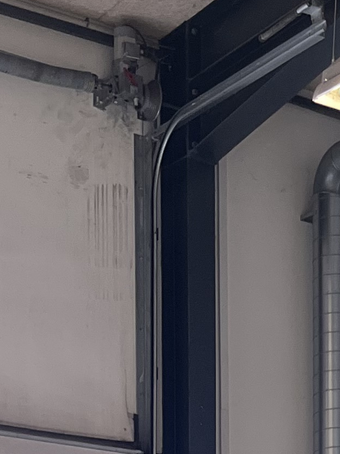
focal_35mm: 126
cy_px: 821
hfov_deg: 10.7
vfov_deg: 13.9
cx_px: 689
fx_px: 1650
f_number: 1.6
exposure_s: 1/100
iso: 100
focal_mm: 5.1
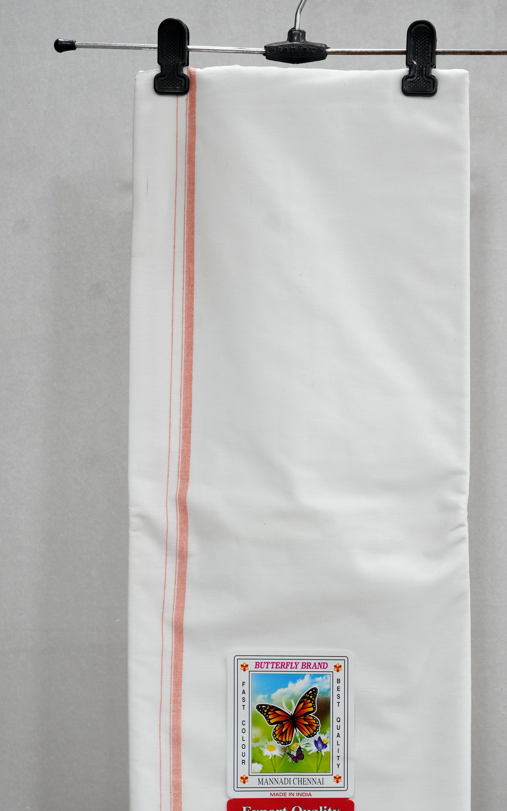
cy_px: 479
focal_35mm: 75
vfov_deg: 27.4
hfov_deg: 17.4
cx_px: 328
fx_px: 1658
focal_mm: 56
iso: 1000
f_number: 5.6
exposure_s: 1/60
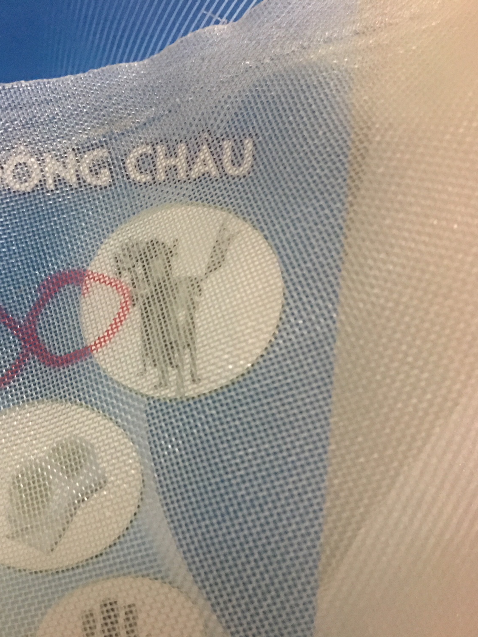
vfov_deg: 47.9
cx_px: 57
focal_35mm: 39
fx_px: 718
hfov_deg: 34.9
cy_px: 320
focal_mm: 4.15
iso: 160
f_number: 2.2
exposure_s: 1/8
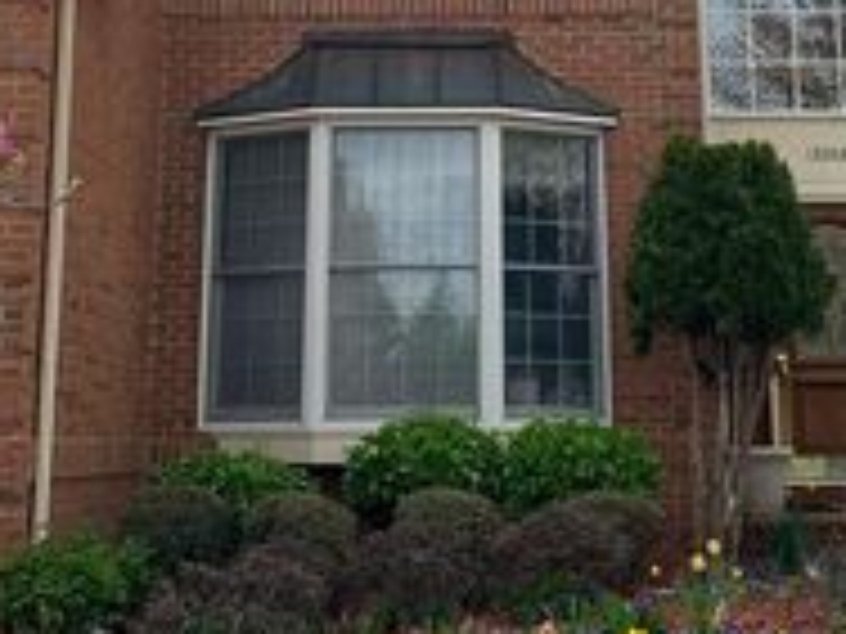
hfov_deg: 28.1
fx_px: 1686
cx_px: 495
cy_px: 47
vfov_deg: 20.8
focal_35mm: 69
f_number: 1.8
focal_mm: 4.25
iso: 32
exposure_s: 1/121
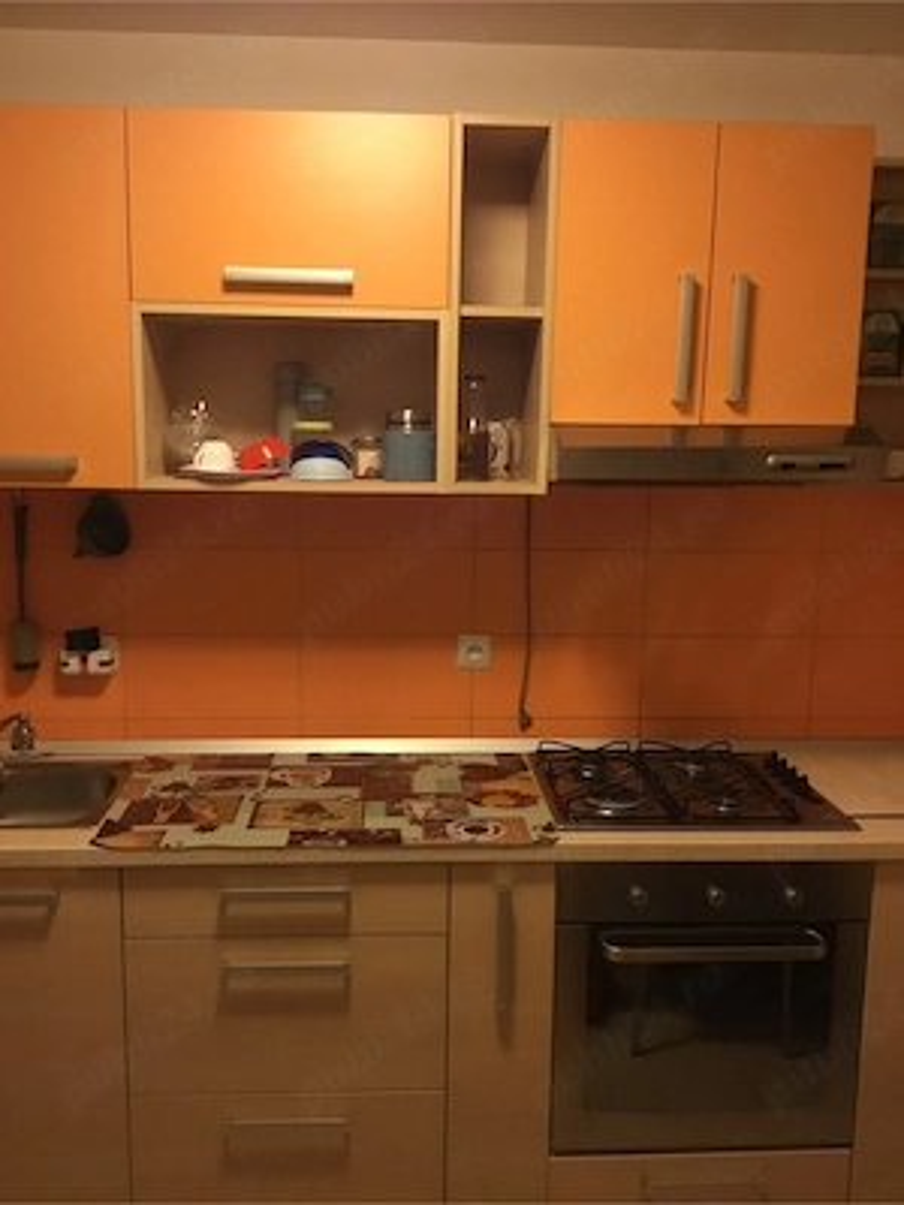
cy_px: 602
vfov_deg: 58.4
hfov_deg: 45.4
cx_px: 452
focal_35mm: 31
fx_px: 1079
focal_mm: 3.3
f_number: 2.4
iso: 200
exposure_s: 1/20
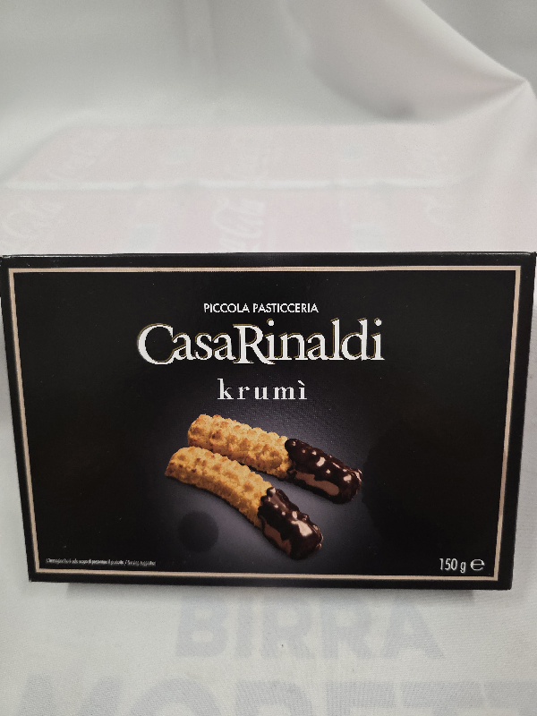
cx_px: 268
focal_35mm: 23
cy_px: 358
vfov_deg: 73.9
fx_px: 476
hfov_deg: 58.9
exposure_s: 1/101
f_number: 1.7
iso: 400
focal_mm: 6.3
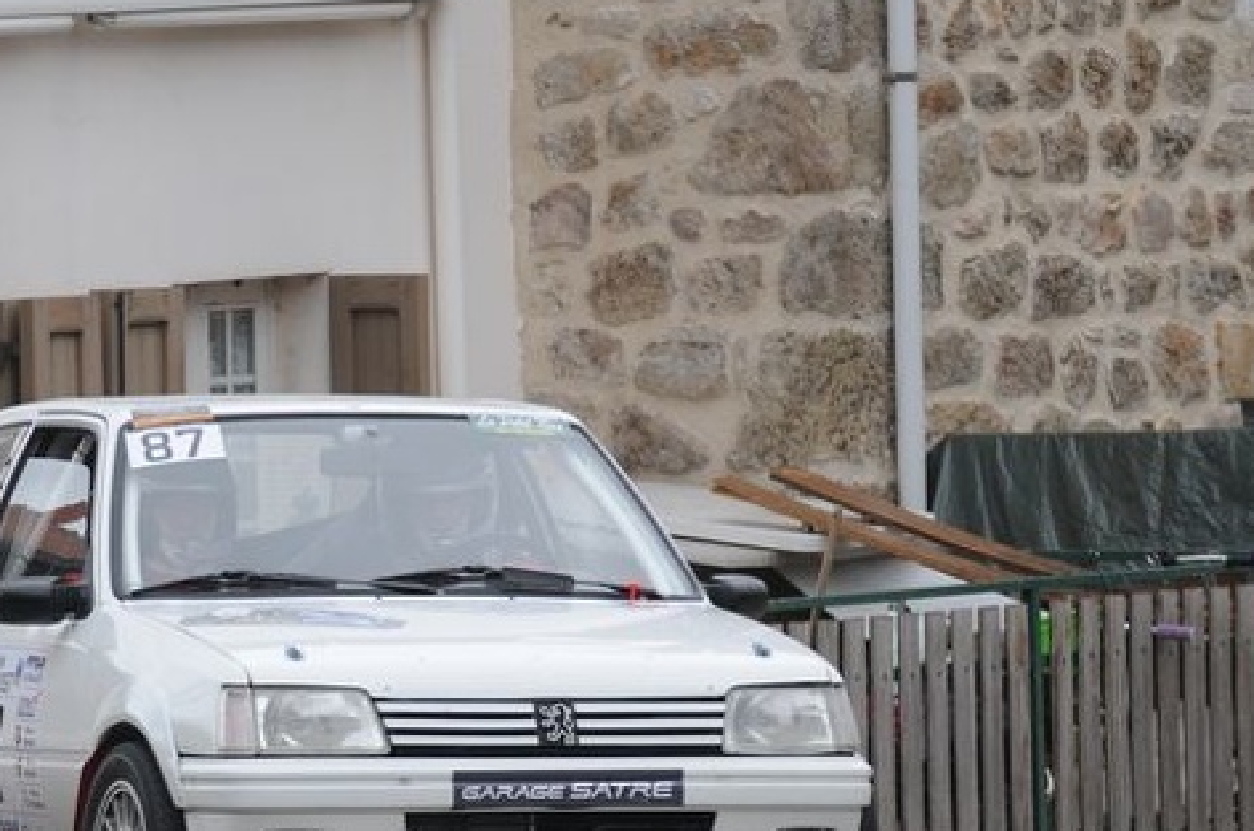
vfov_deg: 2.6
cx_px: 303
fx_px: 18395
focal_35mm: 529
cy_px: 535
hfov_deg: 3.9
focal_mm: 210
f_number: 16
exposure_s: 1/800
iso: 400
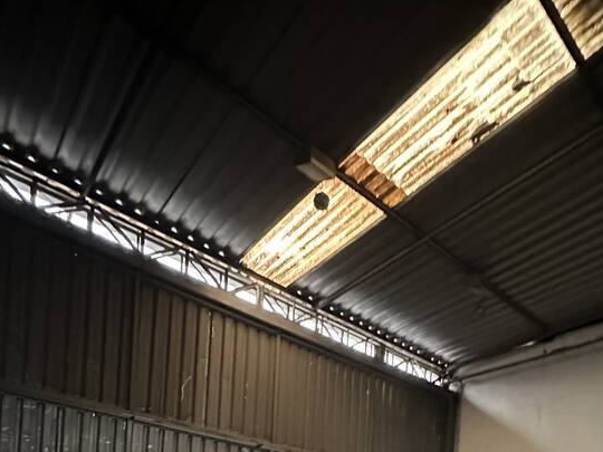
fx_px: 488
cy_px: 555
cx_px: 316
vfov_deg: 36.8
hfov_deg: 63.4
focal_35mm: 28
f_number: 2.2
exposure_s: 1/30
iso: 1250
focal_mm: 2.22
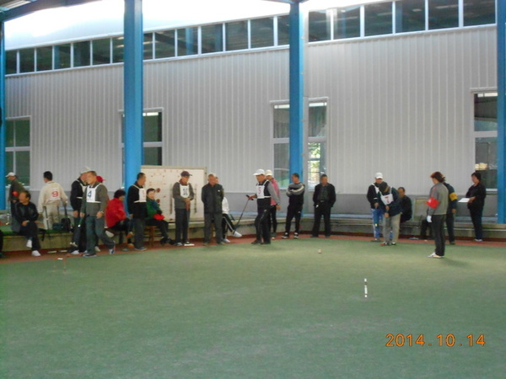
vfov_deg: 22.3
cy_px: 190
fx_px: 965
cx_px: 253
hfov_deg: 29.4
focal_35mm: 66
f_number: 5.3
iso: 800
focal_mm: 11.6
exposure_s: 1/160
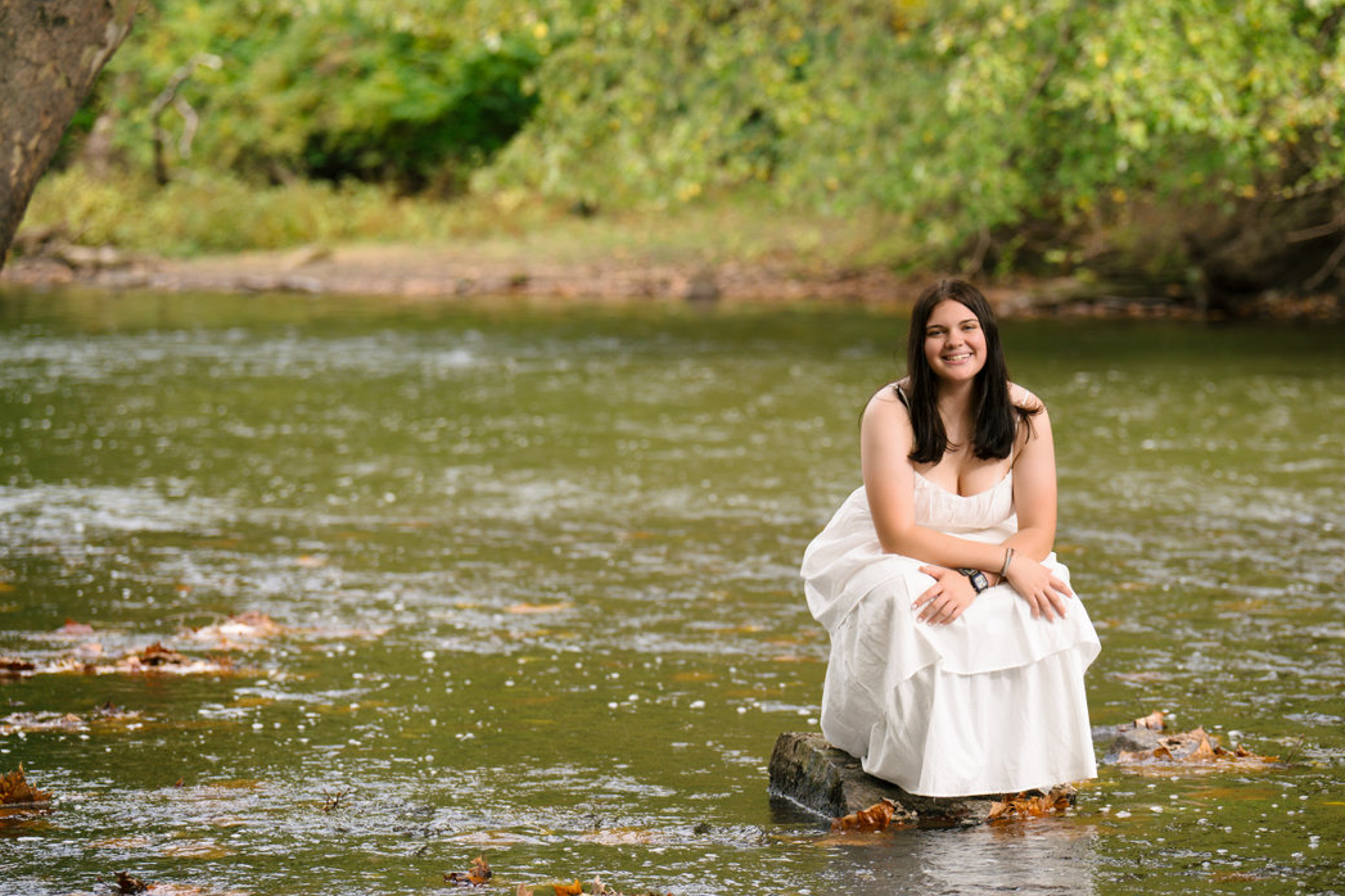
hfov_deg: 16.5
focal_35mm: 124
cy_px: 467
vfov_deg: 11.1
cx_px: 701
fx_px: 4632
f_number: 2.8
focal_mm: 100
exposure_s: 1/640
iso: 200
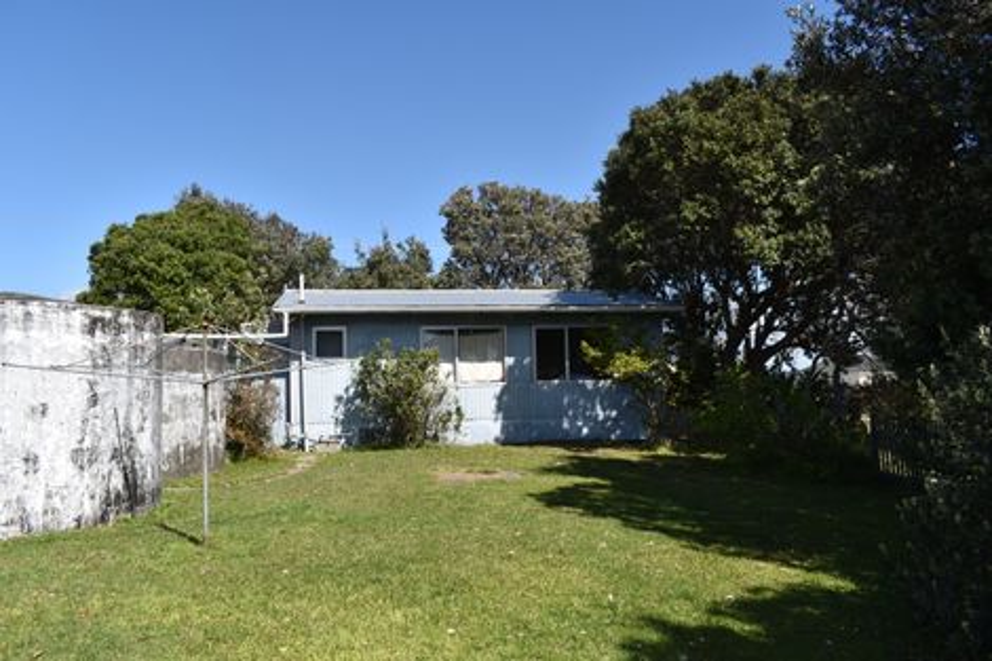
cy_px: 330
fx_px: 744
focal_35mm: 27
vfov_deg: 47.9
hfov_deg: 67.4
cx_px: 496
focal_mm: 18
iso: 100
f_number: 10
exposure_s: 1/200
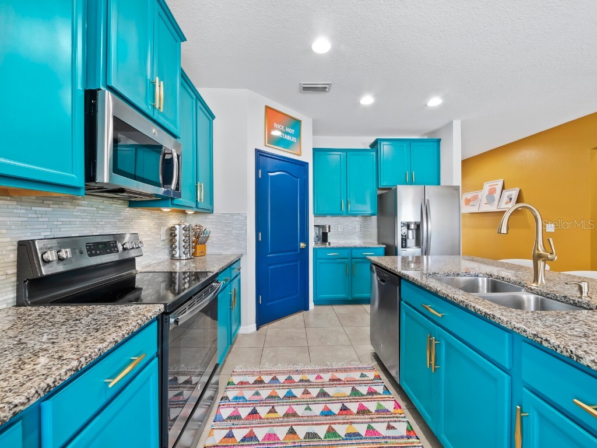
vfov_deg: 85.7
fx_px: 241
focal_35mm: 14
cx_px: 298
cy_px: 224
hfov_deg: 102.1
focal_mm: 7
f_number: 10
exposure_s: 2
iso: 400
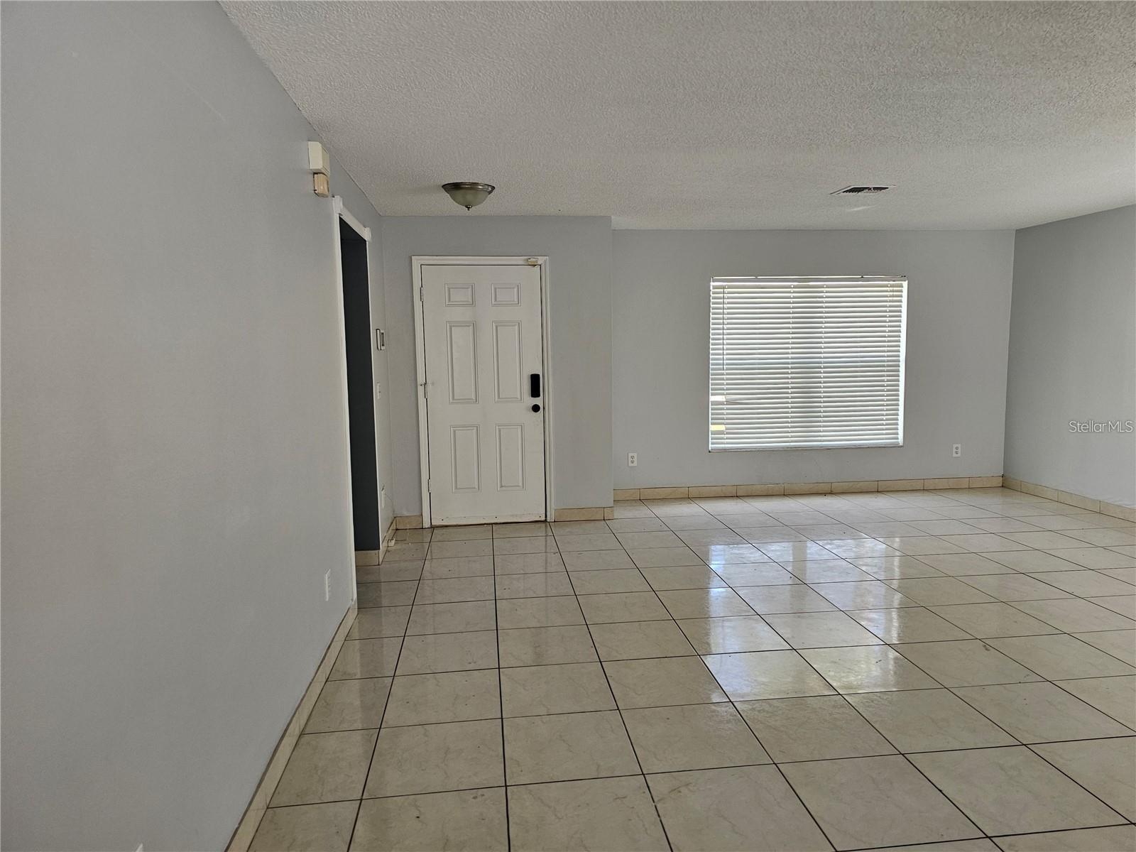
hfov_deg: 73.9
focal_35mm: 23
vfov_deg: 58.9
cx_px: 568
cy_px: 426
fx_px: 755
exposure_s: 1/120
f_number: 1.7
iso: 125
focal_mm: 6.3
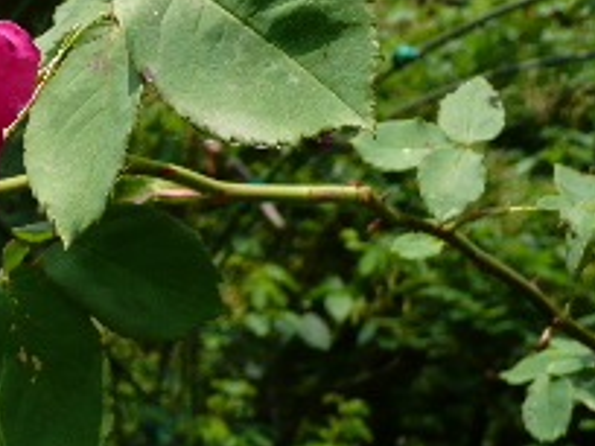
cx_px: -23
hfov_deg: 28.5
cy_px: 211
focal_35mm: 63
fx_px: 1083
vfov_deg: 23.3
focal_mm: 4.6
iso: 100
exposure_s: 1/400
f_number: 3.3
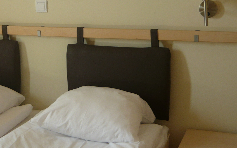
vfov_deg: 19.4
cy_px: 19
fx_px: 426
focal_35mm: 66
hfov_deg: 30.5
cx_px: 58
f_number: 2.8
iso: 100
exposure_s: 1/50
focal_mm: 5.5
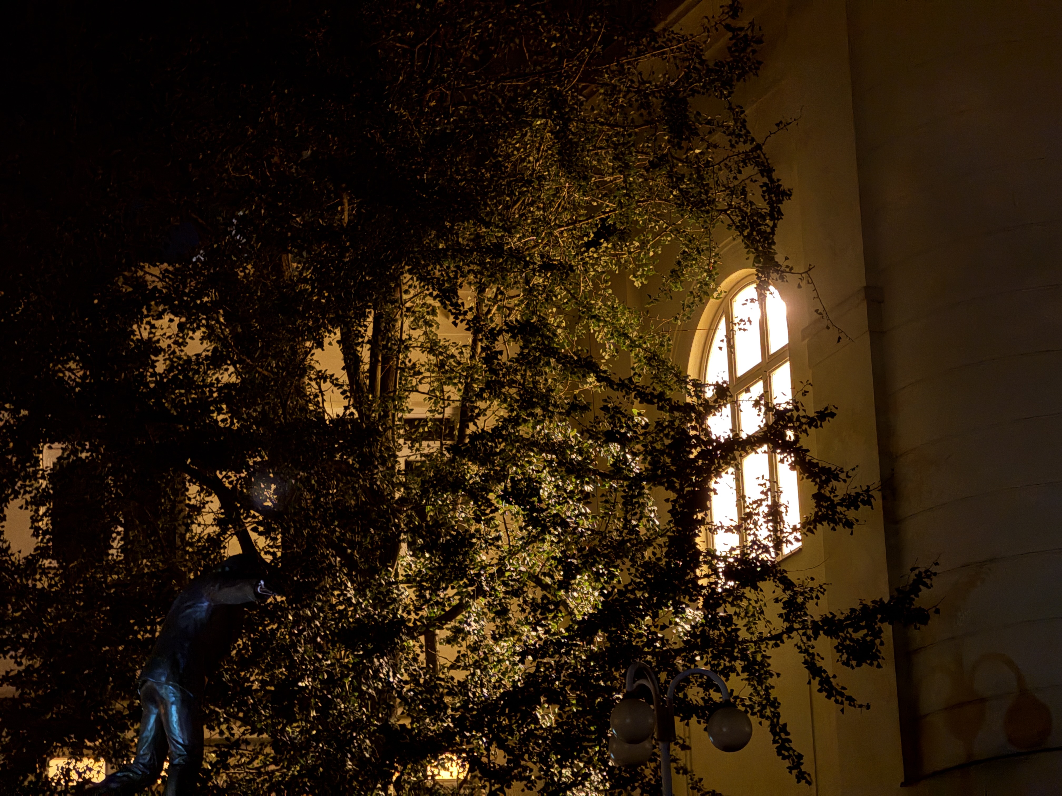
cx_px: 531
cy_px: 398
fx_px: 3682
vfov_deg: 12.3
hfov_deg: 16.4
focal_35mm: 120
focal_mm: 15.66
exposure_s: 1/2
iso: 400
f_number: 2.8
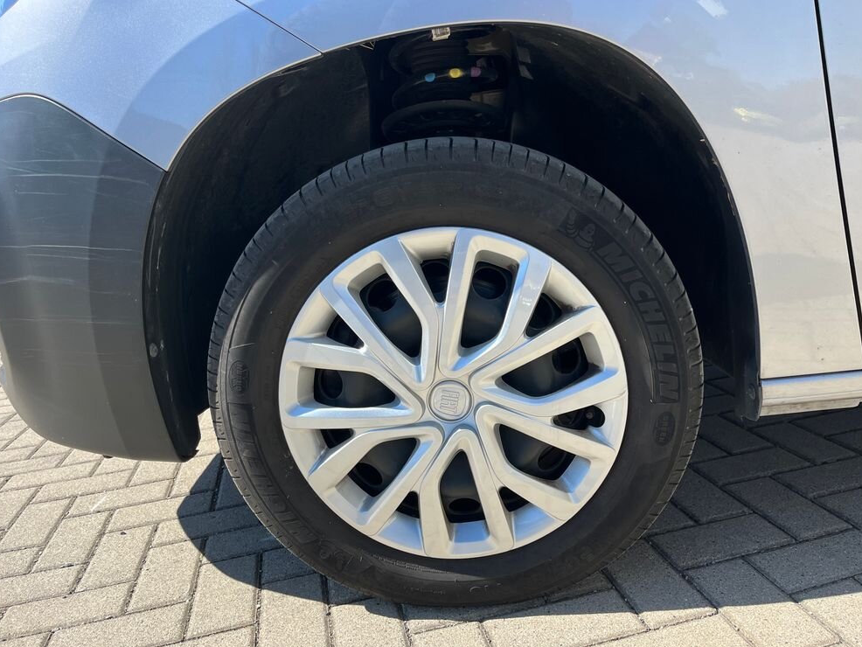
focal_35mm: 27
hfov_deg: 65.3
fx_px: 673
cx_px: 440
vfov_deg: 51.4
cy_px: 322
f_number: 1.6
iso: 50
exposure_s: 1/1106
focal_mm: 5.1
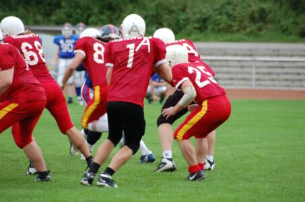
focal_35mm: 292
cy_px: 101
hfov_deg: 7.1
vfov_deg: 4.7
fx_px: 2473
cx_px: 152
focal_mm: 195
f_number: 5
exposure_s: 1/250
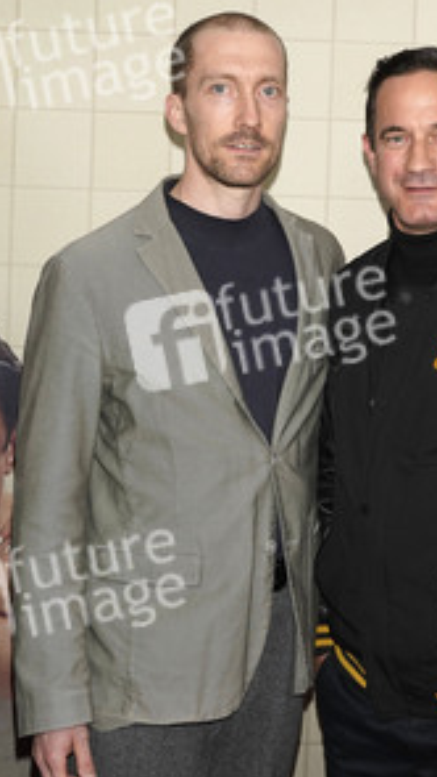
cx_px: 337
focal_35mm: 61
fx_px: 1256
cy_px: 461
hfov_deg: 19.6
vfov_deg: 34.3
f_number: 5.6
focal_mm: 43
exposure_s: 1/160
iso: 320
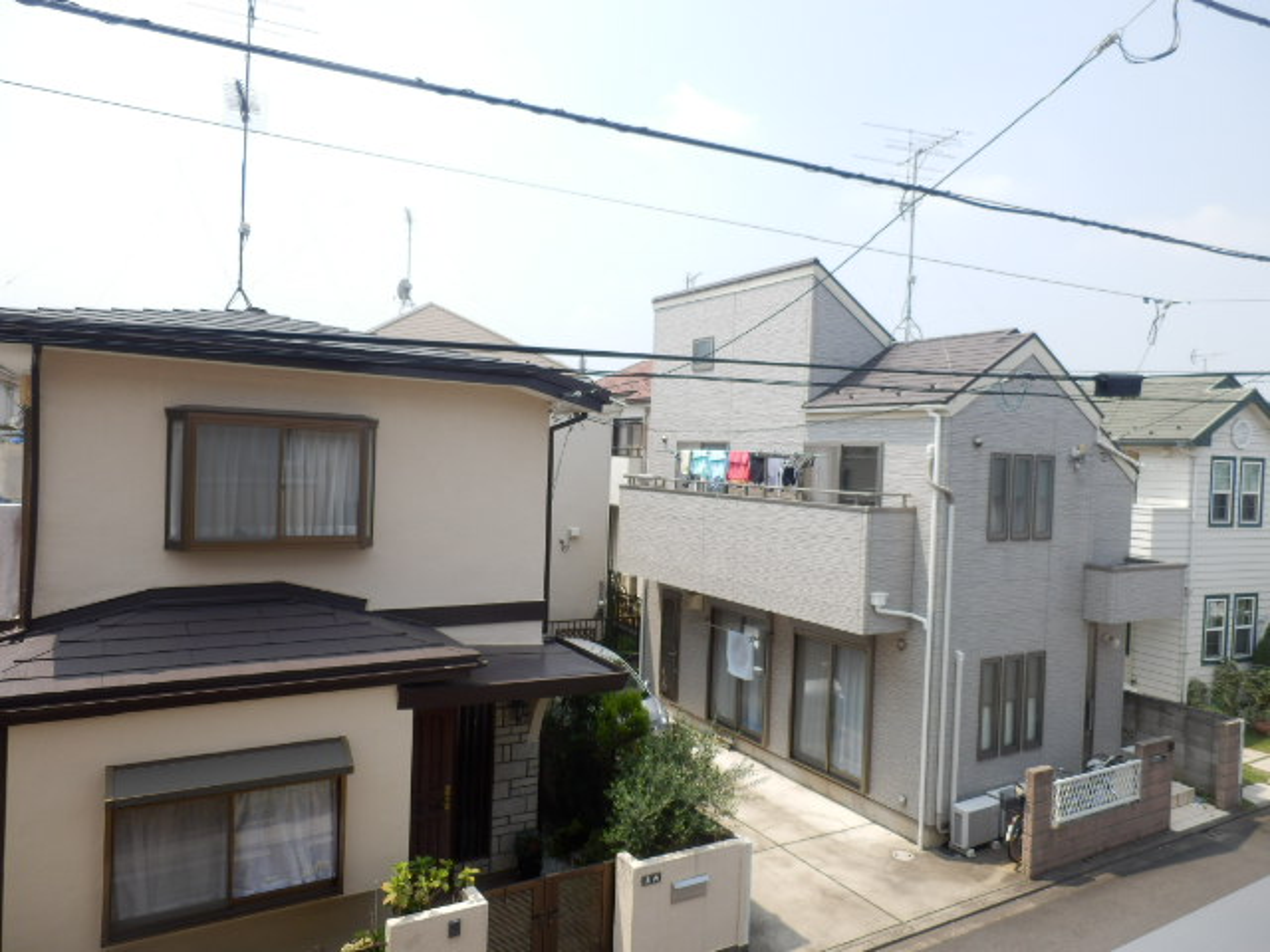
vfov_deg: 56.8
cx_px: 635
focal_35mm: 24
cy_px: 476
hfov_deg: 71.6
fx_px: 881
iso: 80
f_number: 3
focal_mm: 4.2
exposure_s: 1/640
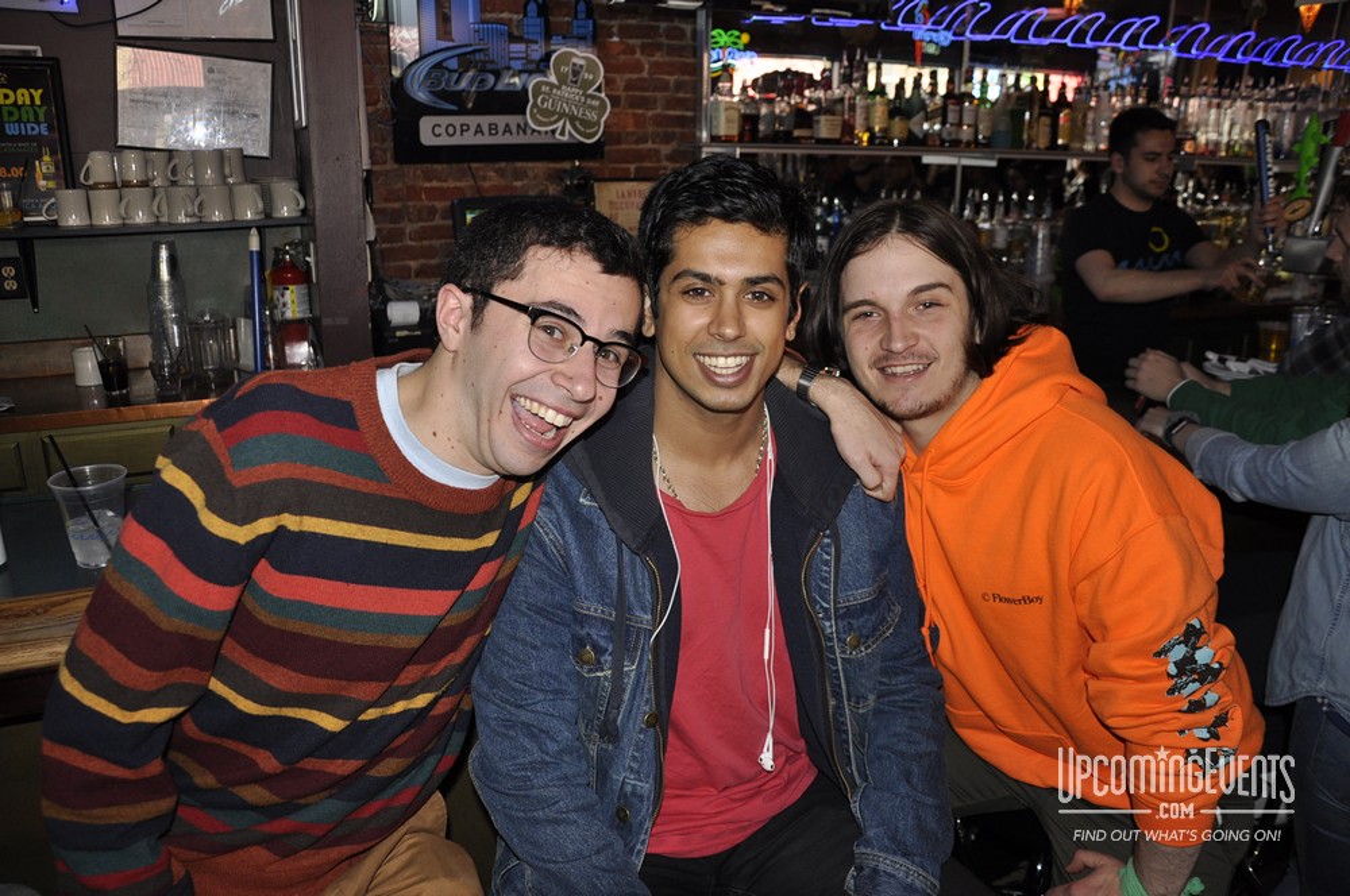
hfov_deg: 67.4
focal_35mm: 27
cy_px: 448
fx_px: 1011
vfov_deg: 47.8
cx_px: 675
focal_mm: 18
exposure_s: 1/60
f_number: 3.5
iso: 400
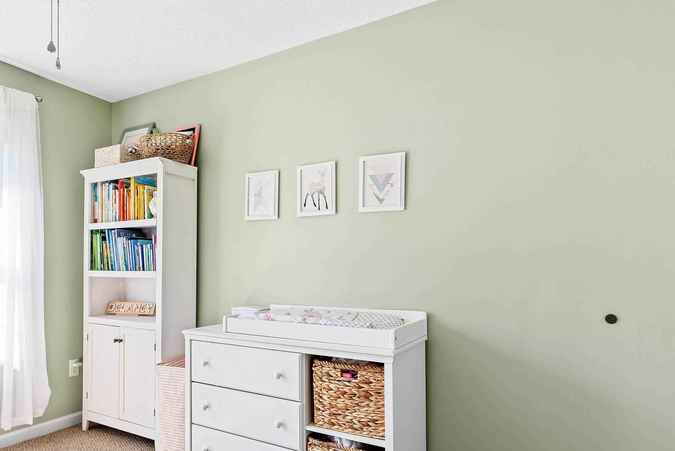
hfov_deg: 75.5
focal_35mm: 23
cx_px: 279
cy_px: 266
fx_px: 431
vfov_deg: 54.8
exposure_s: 1/10
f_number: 8
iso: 100
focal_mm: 10
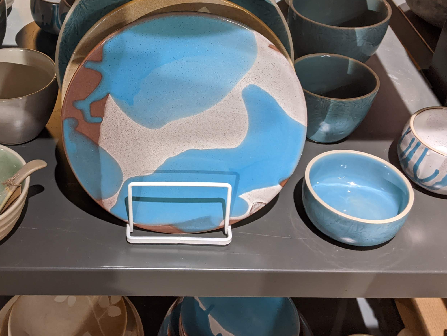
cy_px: 104
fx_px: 568
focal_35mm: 44
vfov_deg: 32.5
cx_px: 152
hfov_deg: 42.4
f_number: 1.8
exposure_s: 1/25
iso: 195
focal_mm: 4.44
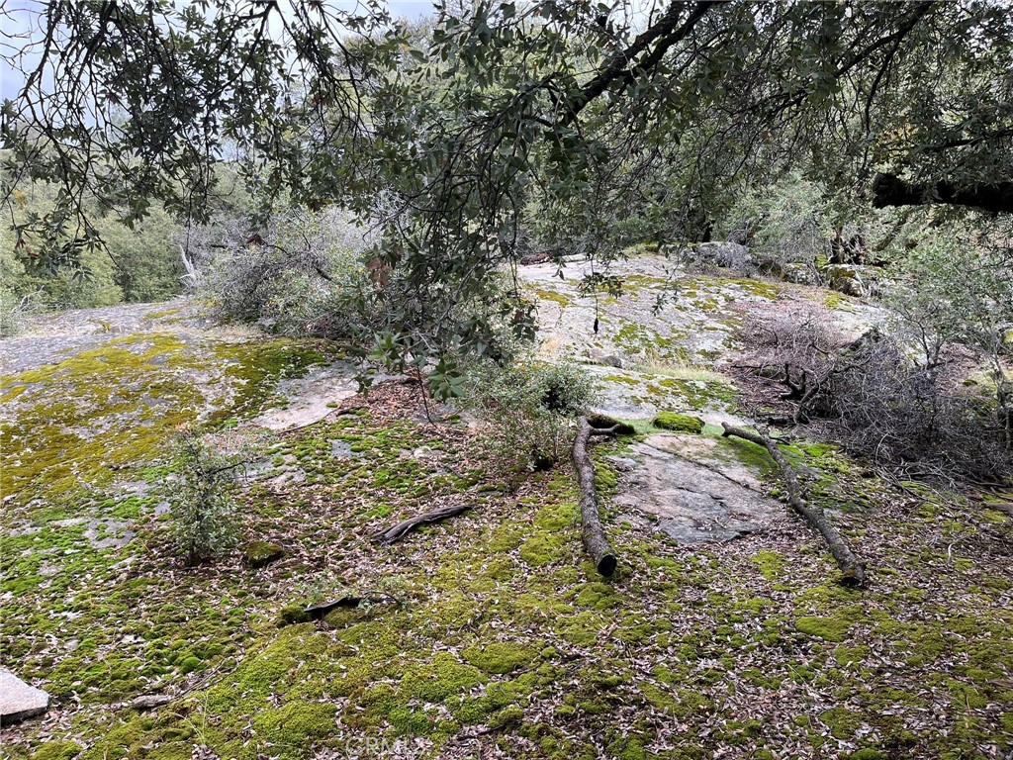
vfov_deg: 53.1
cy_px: 380
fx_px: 761
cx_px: 506
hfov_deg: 67.3
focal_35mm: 26
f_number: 1.6
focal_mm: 5.1
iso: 50
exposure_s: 1/318
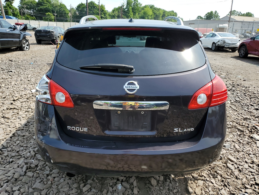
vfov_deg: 53.1
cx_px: 130
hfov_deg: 67.3
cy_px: 98
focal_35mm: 26
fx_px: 195
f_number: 1.5
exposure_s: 1/1667
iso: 50
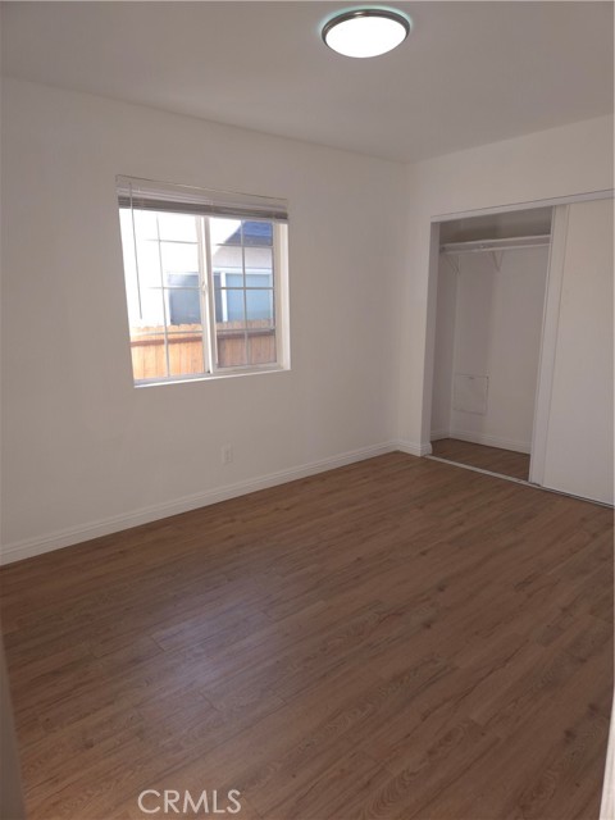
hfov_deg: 58.9
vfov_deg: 73.9
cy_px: 410
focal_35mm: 23
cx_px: 308
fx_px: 545
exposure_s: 1/120
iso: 50
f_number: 1.8
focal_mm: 5.4
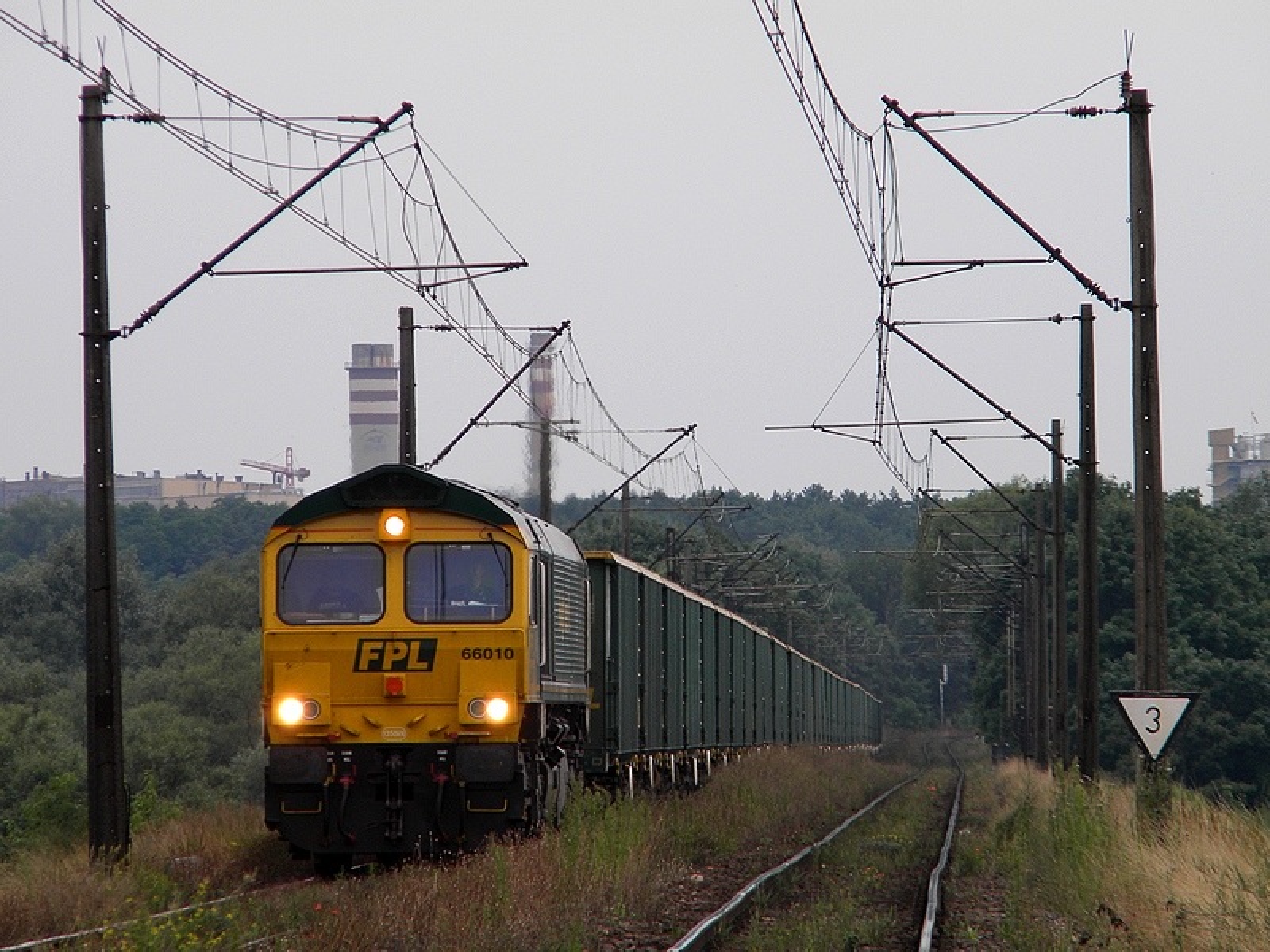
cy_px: 476
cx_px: 635
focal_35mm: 335
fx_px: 12291
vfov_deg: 4.4
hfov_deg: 5.9
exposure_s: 1/124
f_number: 5.4
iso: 110
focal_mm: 60.7
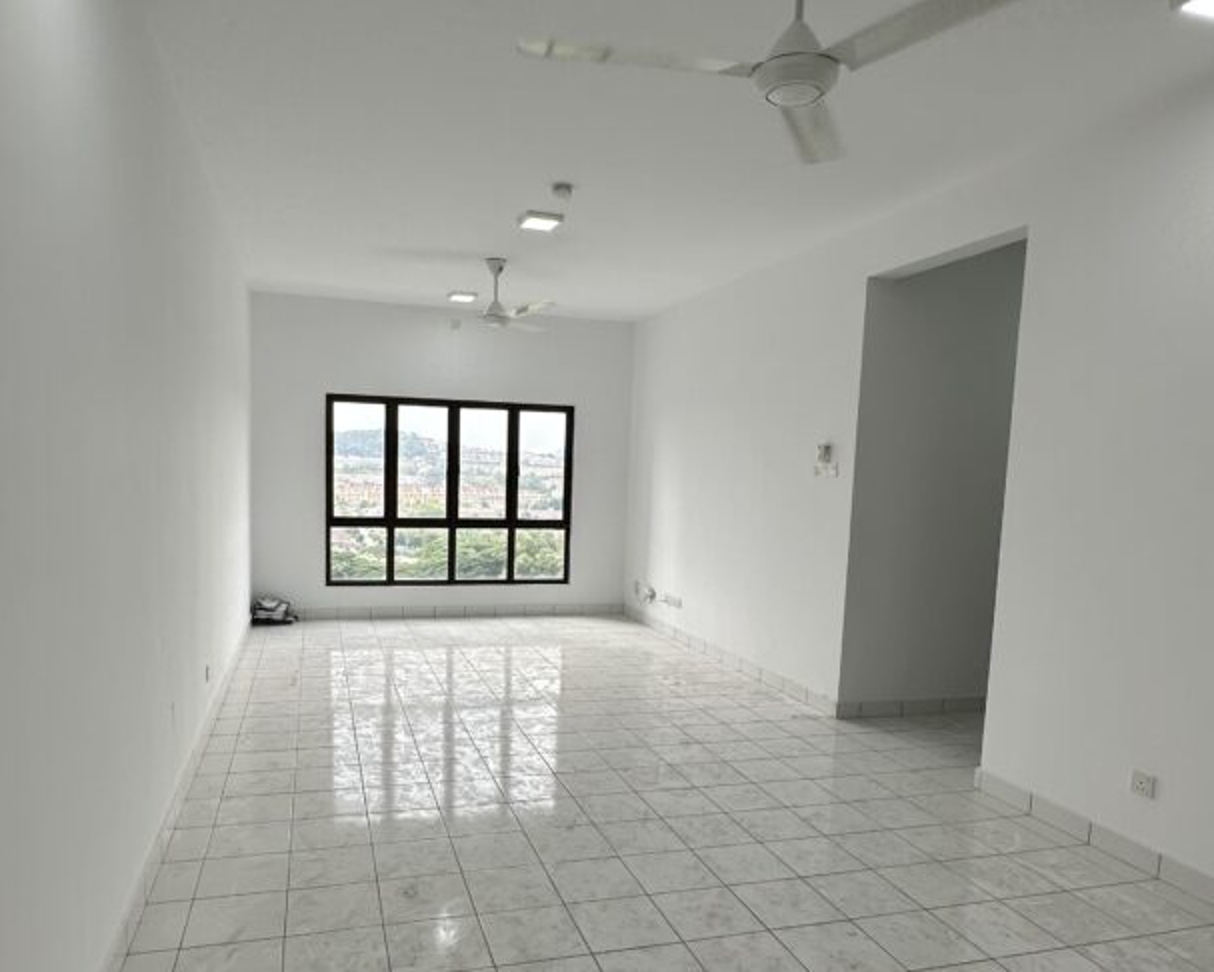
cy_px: 566
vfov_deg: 73.3
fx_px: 647
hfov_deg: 86.2
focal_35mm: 18
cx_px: 558
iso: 40
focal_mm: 2.22
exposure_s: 1/301
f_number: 2.2
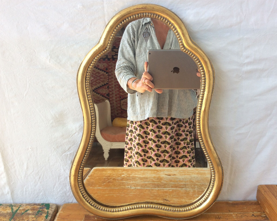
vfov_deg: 43.4
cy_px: 112
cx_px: 145
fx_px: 279
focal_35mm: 34
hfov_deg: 52.8
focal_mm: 3.3
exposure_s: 1/173
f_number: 2.4
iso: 32
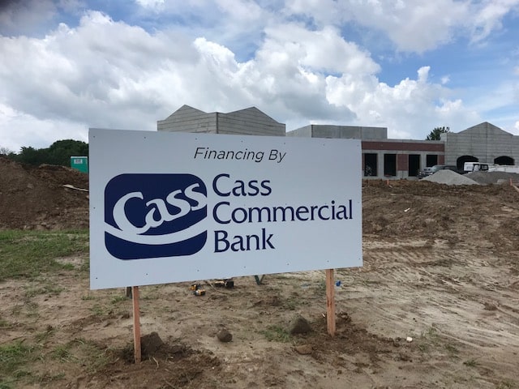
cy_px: 194
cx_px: 260
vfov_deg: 49.7
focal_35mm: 28
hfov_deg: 63.4
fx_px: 420
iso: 20
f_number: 1.8
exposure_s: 1/3425
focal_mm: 3.99
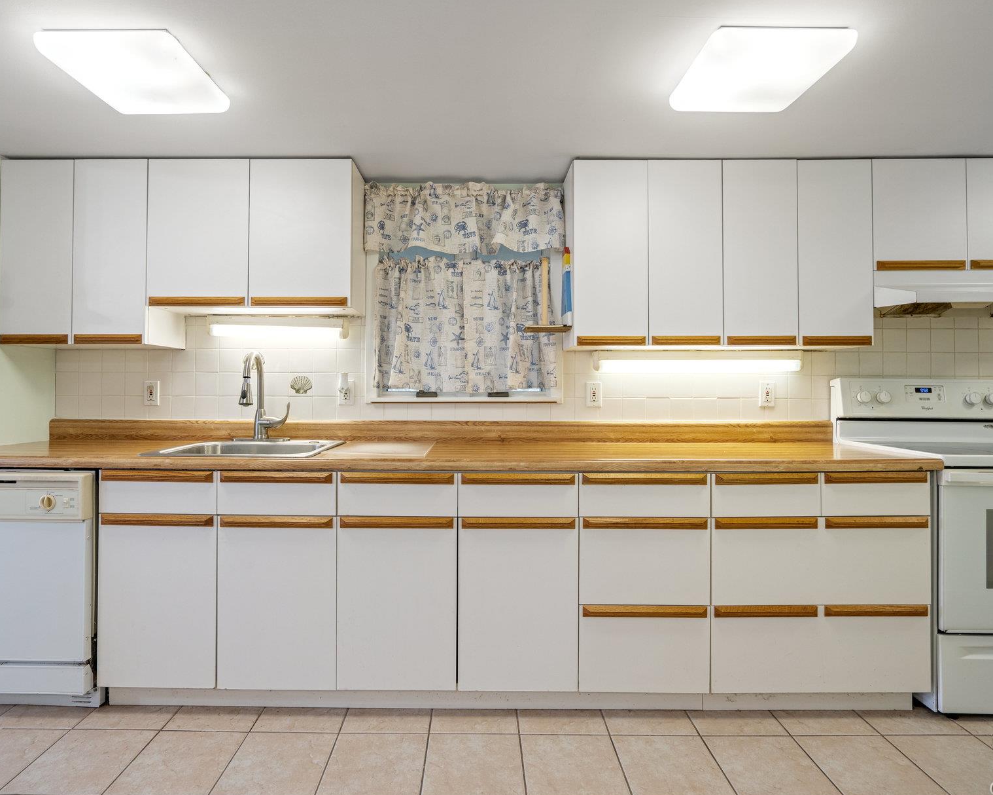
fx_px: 558
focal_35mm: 19
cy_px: 383
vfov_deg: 70.8
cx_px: 486
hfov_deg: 83.3
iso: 640
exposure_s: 1/10
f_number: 5.6
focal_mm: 16
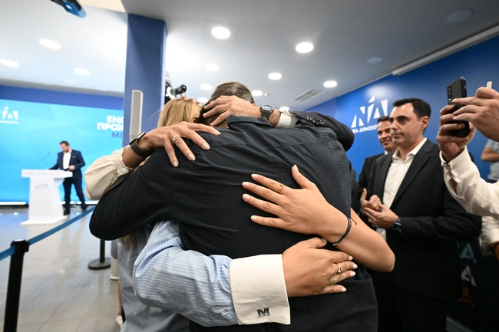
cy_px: 166
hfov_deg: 93.3
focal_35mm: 17
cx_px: 250
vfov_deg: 70.4
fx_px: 236
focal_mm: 17
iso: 12800
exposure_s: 1/320
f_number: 5.6
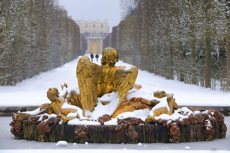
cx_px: 115
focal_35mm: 125
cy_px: 76
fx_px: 798
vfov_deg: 11.0
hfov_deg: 16.4
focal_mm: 125
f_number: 7.1
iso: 400
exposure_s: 1/160
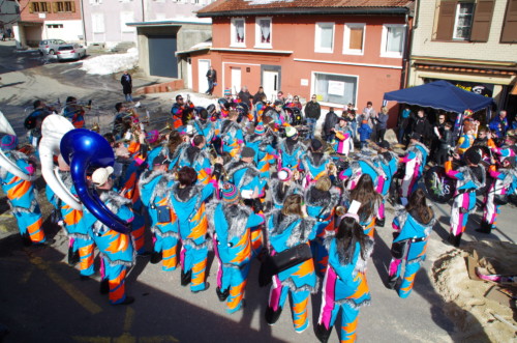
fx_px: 387
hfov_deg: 67.5
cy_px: 172
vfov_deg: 47.7
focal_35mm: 27
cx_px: 258
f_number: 11
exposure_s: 1/125
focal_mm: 18
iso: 100
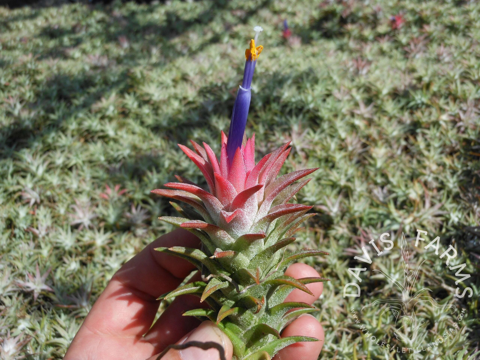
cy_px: 180
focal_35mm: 33
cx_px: 240
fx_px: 458
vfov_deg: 42.9
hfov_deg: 55.4
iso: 80
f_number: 4
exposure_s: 1/320
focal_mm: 5.9
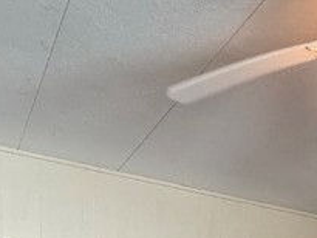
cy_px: 507
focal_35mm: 70
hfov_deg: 26.9
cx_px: 280
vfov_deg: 15.6
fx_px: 641
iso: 160
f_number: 2.2
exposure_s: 1/120
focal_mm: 2.22
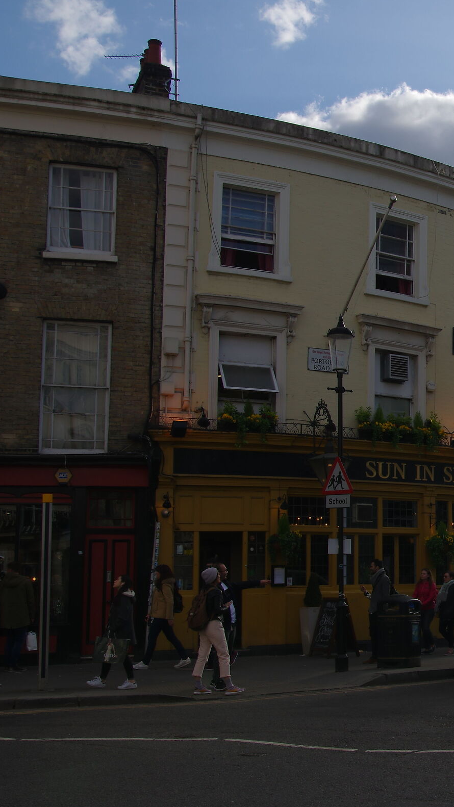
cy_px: 405
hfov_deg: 20.4
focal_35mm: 54
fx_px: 1156
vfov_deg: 38.5
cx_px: 584
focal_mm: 23
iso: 100
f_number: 9
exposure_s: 1/320
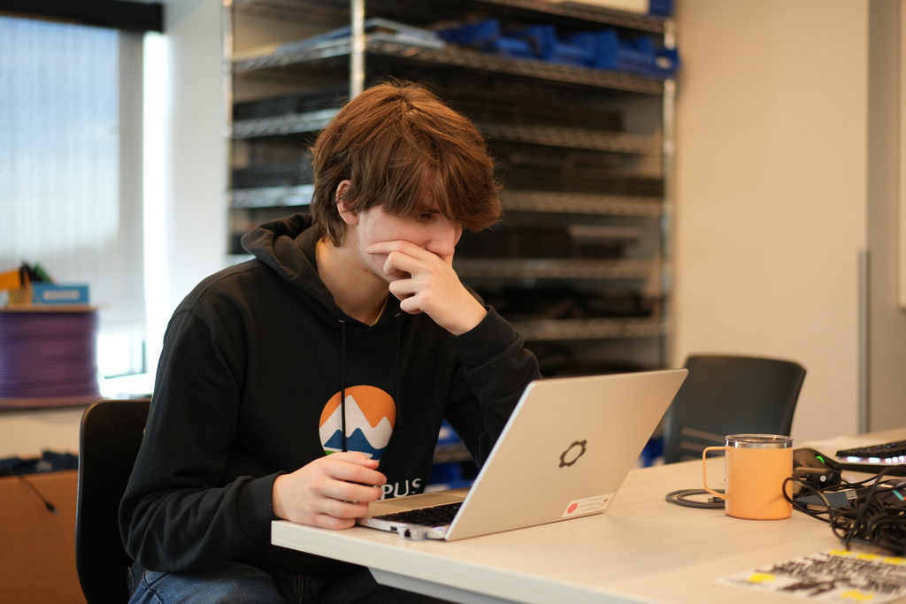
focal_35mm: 55
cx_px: 453
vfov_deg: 24.6
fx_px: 1384
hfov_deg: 36.2
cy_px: 302
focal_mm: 55
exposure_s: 1/60
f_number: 1.8
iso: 1000
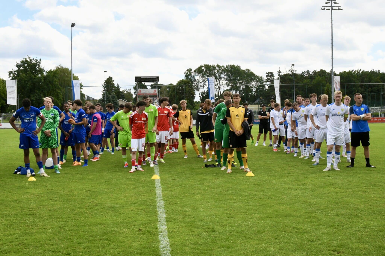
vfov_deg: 43.6
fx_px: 321
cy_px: 128
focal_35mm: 30
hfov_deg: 61.9
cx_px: 192
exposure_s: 1/640
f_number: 22
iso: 3600
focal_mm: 30
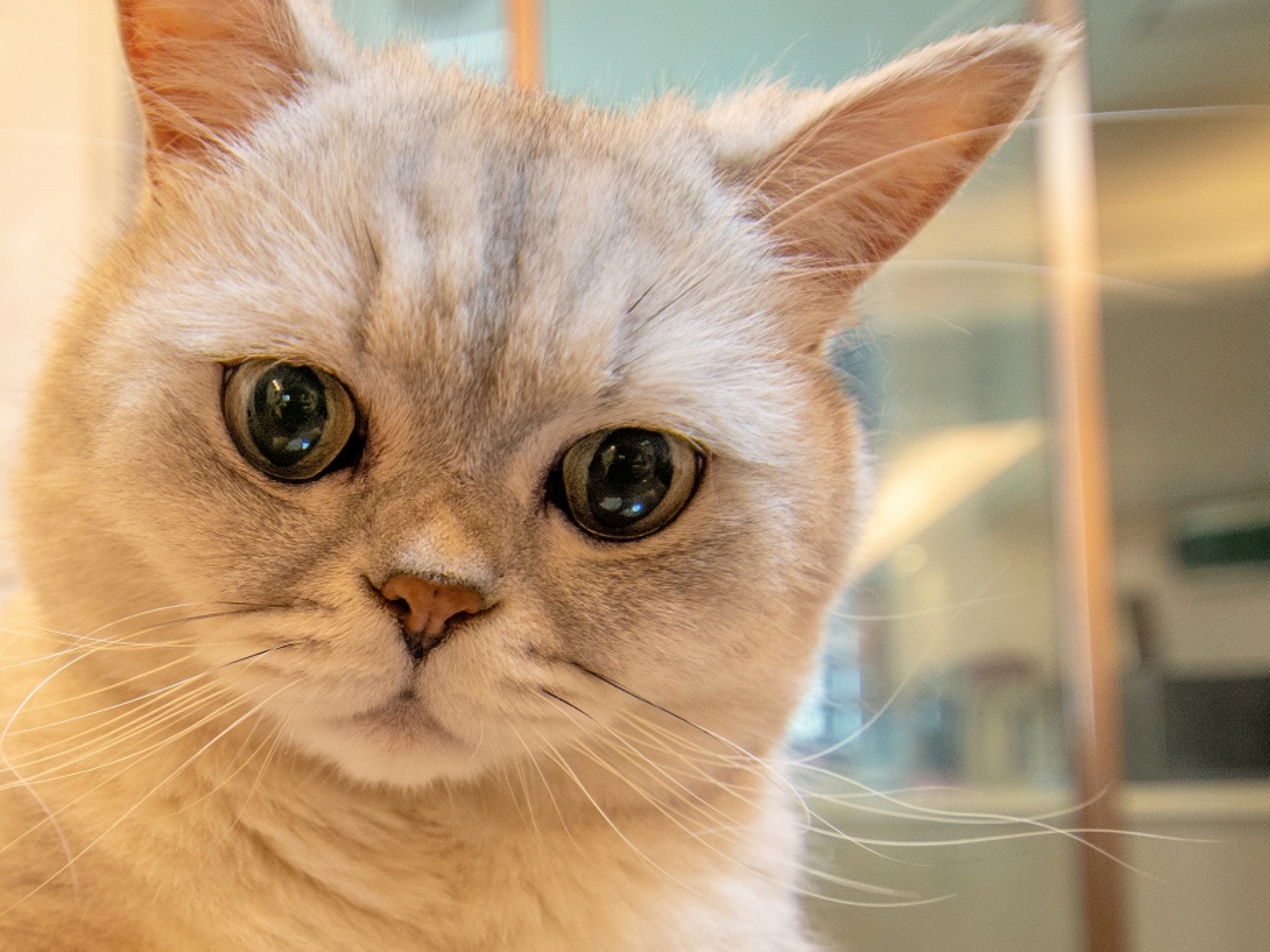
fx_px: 1137
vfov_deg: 43.3
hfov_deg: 54.3
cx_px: 250
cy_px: 766
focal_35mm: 31
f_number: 4
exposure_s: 1/60
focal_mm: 15
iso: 1800
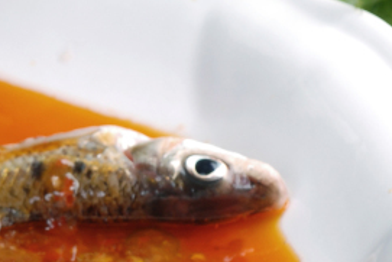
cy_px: 273
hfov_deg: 6.0
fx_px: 3704
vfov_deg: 4.0
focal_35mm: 340
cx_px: -263
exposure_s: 1/160
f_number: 9
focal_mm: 60
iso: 125
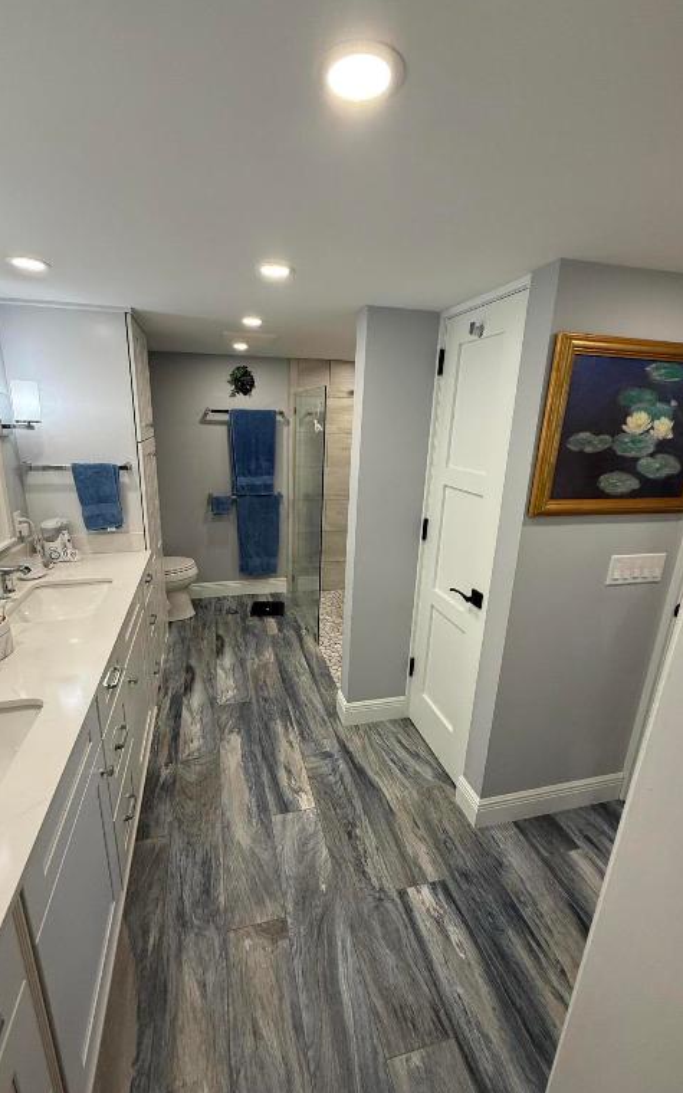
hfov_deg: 74.7
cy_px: 545
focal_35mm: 15
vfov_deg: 101.5
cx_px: 319
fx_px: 447
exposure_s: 1/120
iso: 125
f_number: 2.2
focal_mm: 2.22
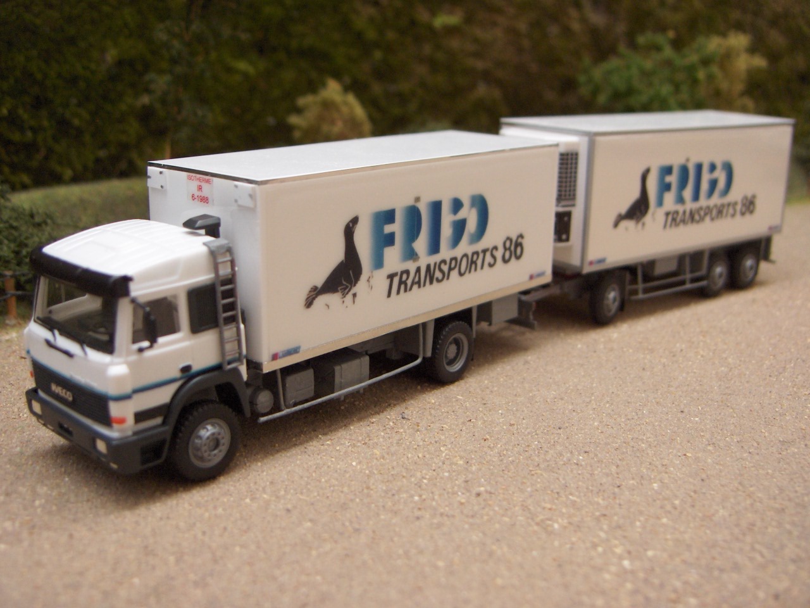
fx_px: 913
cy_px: 304
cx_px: 405
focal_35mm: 39
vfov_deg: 36.8
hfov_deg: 47.9
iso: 100
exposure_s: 1/298
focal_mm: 8
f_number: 2.8
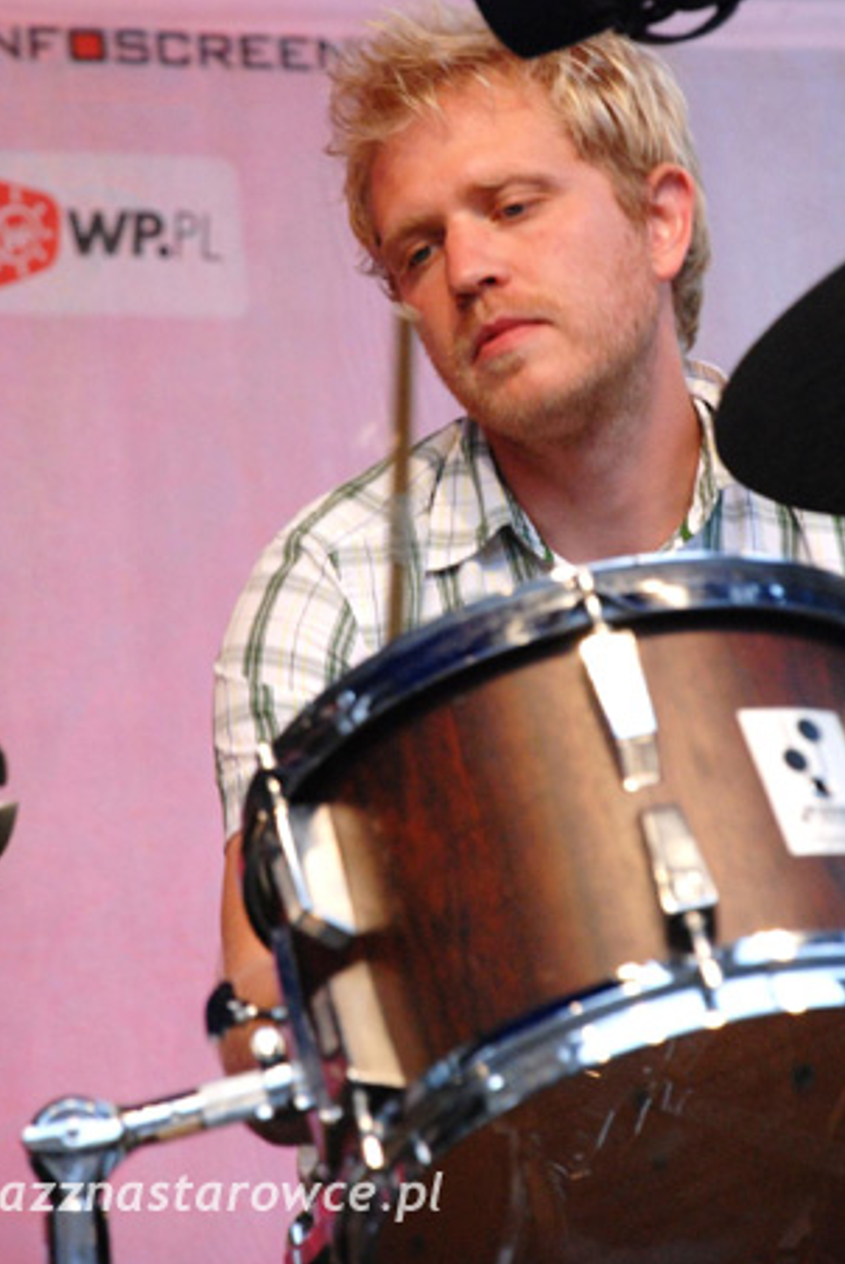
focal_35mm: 192
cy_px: 520
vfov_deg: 10.7
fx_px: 6735
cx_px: 450
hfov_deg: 7.2
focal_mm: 105
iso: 1000
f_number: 5.6
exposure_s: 1/80
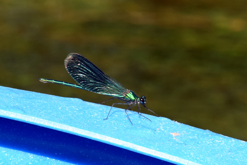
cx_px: 124
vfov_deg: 9.3
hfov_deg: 14.0
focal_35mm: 147
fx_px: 1008
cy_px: 82
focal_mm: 98
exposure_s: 1/200
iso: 400
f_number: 10
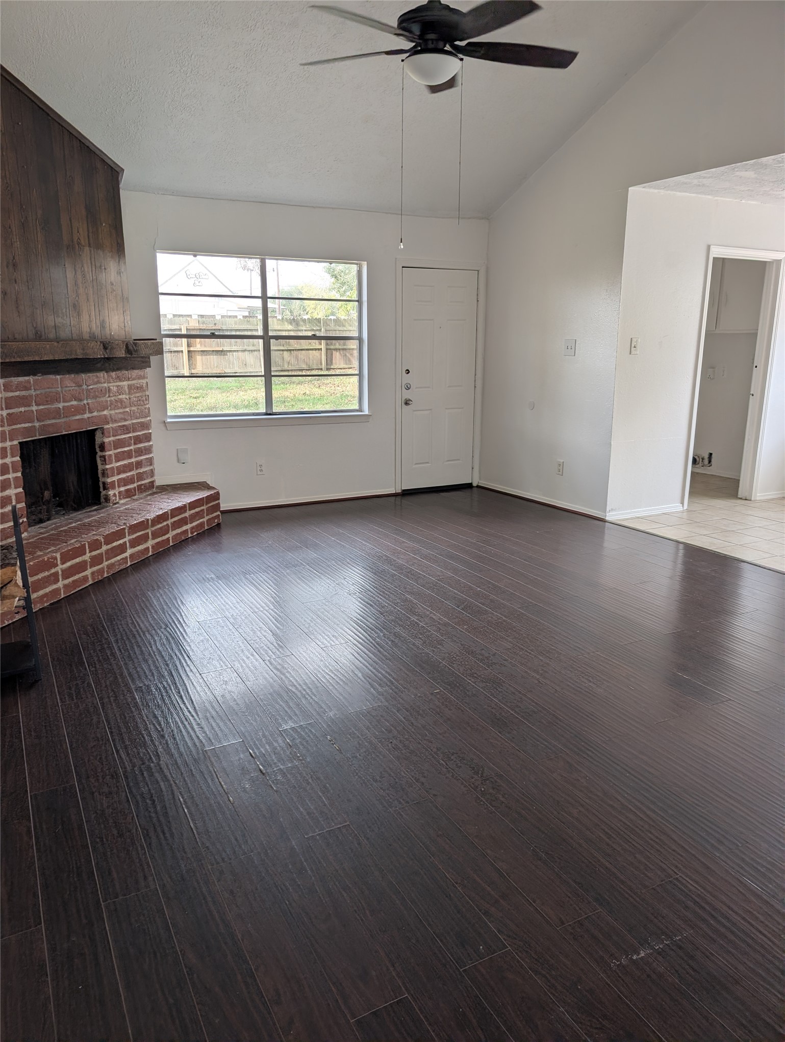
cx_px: 392
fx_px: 724
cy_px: 521
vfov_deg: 71.5
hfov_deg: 57.0
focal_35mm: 24
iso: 21
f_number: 1.68
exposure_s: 1/116
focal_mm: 6.9
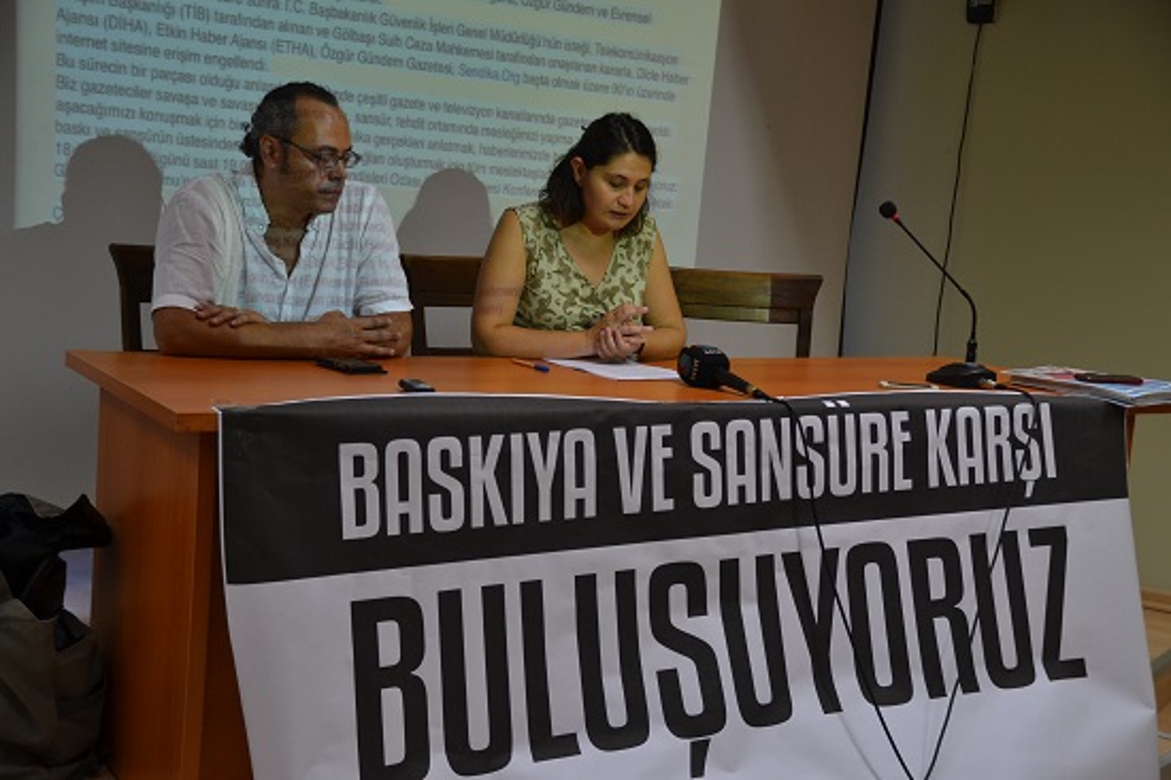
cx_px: 586
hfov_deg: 38.9
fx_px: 1658
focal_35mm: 51
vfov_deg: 26.5
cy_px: 390
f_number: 4.2
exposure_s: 1/40
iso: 400
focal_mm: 34
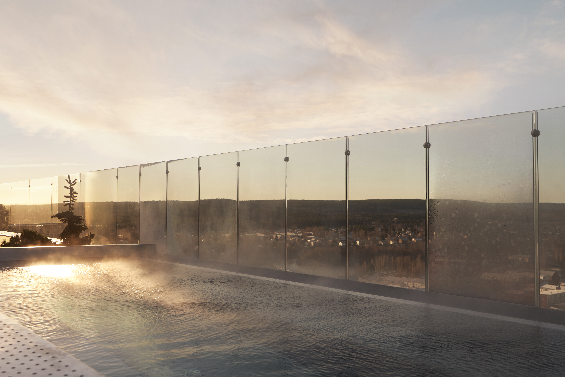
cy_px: 188
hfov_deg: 50.7
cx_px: 282
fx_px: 596
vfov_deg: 35.1
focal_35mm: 38
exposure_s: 1/400
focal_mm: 38
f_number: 8
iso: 200
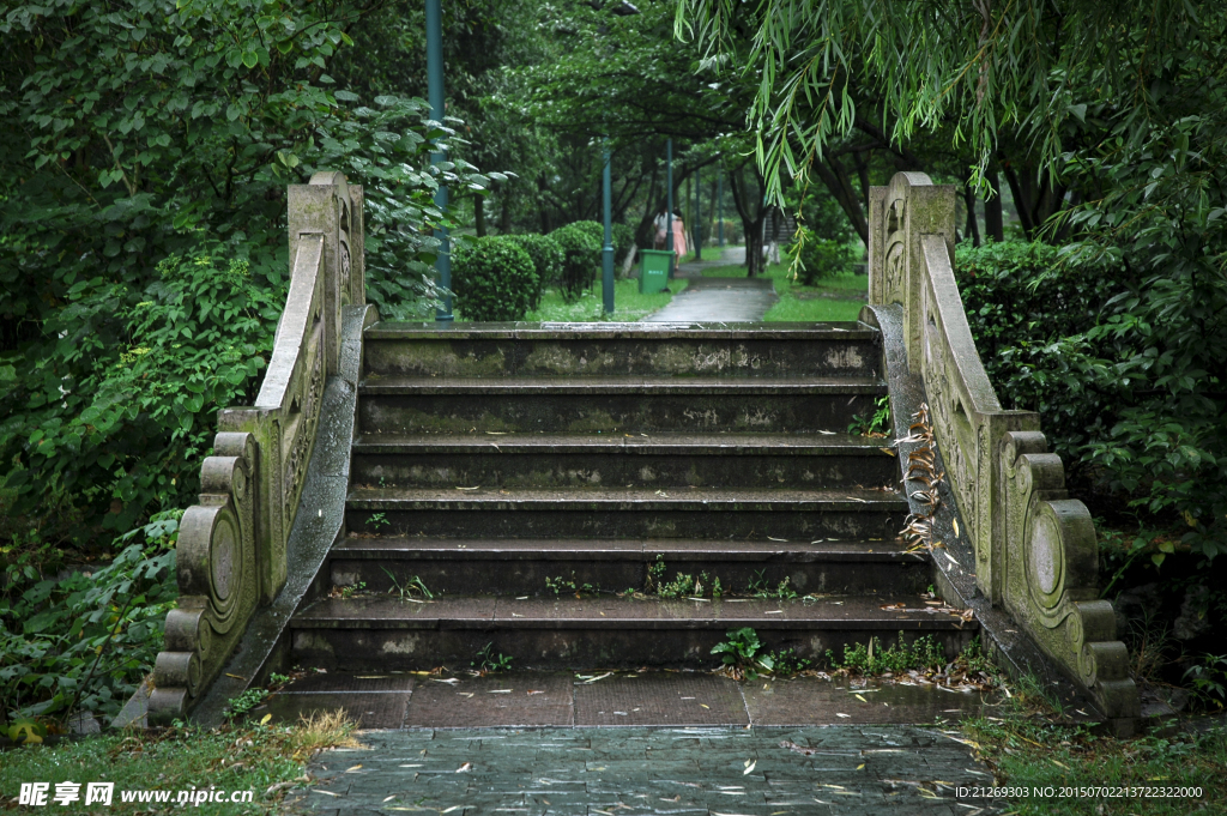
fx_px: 2861
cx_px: 614
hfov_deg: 24.2
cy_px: 408
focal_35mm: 84
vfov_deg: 16.2
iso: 200
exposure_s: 1/40
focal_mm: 56
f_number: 4.5
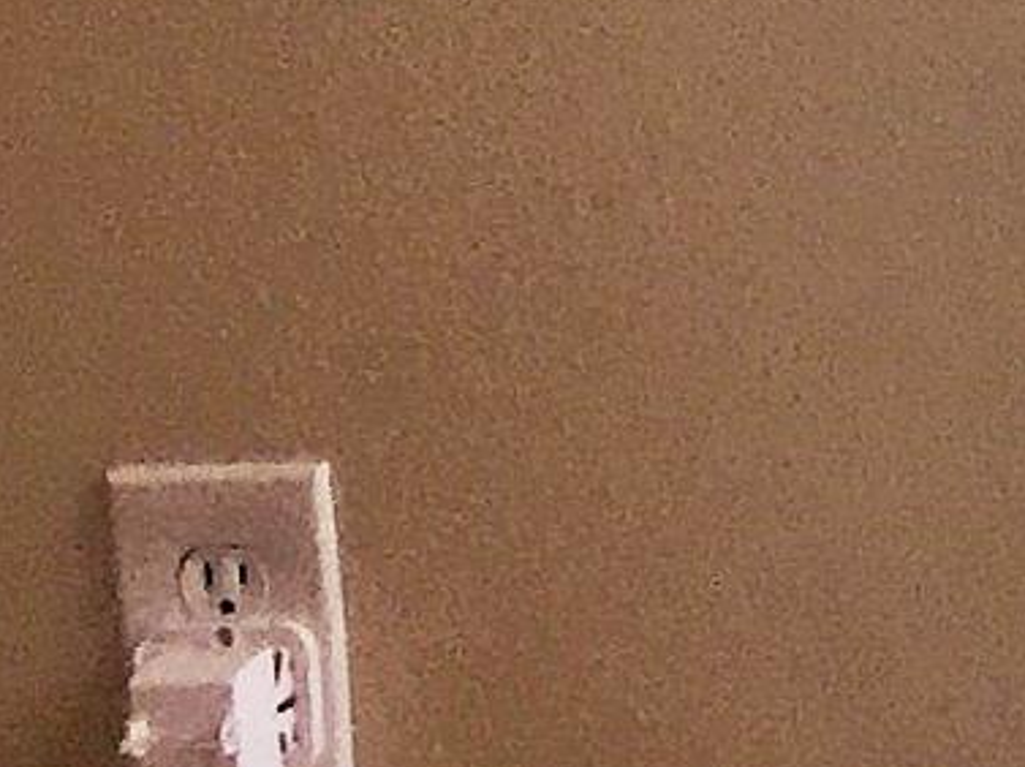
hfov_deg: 7.3
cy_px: -1485
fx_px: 6834
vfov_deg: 6.0
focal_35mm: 231
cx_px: 3331
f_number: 2.2
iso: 50
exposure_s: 1/120
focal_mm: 4.15
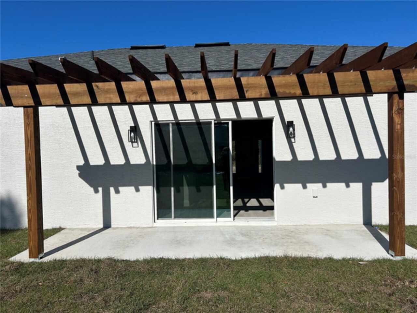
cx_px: 208
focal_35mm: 26
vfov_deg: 53.1
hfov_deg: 67.3
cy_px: 156
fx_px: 313
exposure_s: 1/10309
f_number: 1.5
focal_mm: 5.7
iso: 50
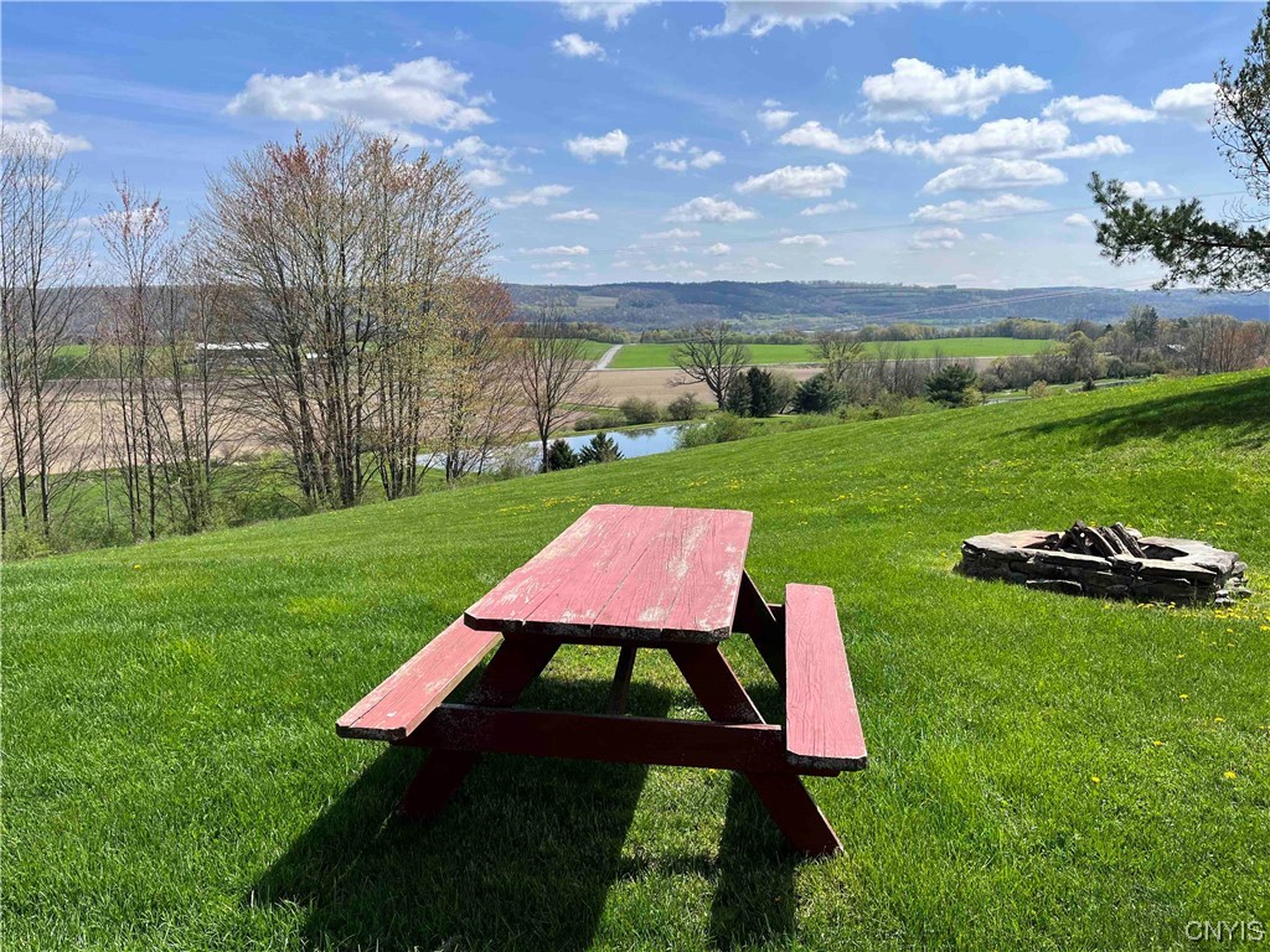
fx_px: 954
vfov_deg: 53.1
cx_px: 635
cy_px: 476
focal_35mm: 26
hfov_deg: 67.3
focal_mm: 5.1
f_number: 1.6
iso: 50
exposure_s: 1/3521
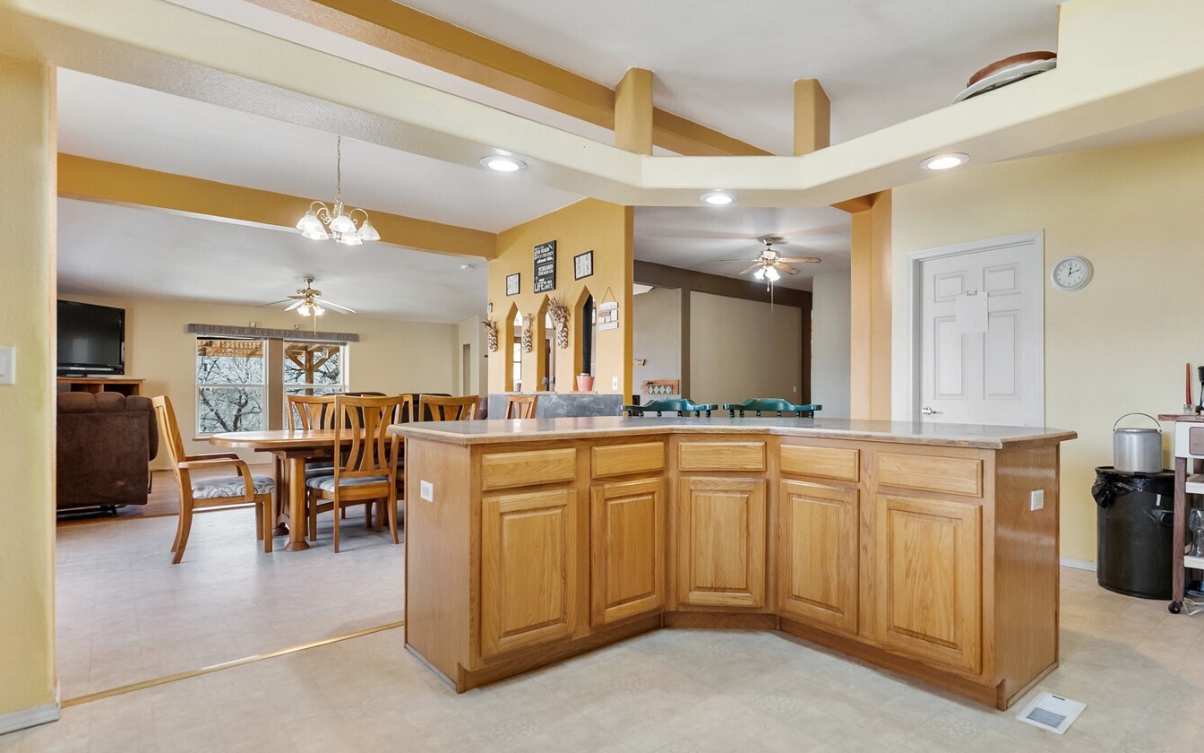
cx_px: 667
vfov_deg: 65.0
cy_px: 371
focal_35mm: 18
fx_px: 591
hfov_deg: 90.8
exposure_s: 1/50
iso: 400
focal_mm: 14
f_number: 2.8
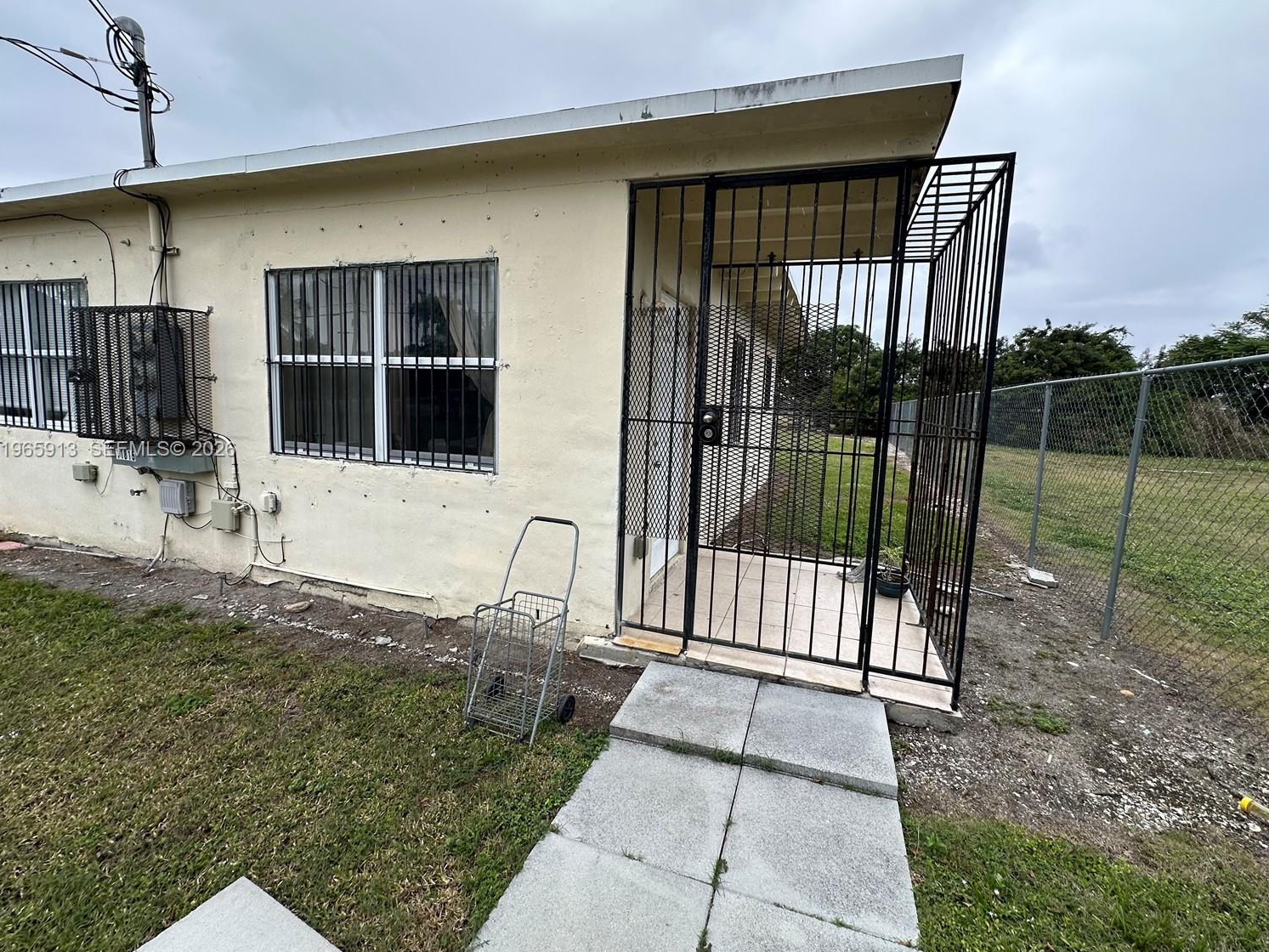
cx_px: 651
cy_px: 450
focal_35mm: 15
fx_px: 550
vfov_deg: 81.7
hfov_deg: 98.1
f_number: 2.2
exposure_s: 1/415
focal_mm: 2.22
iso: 40
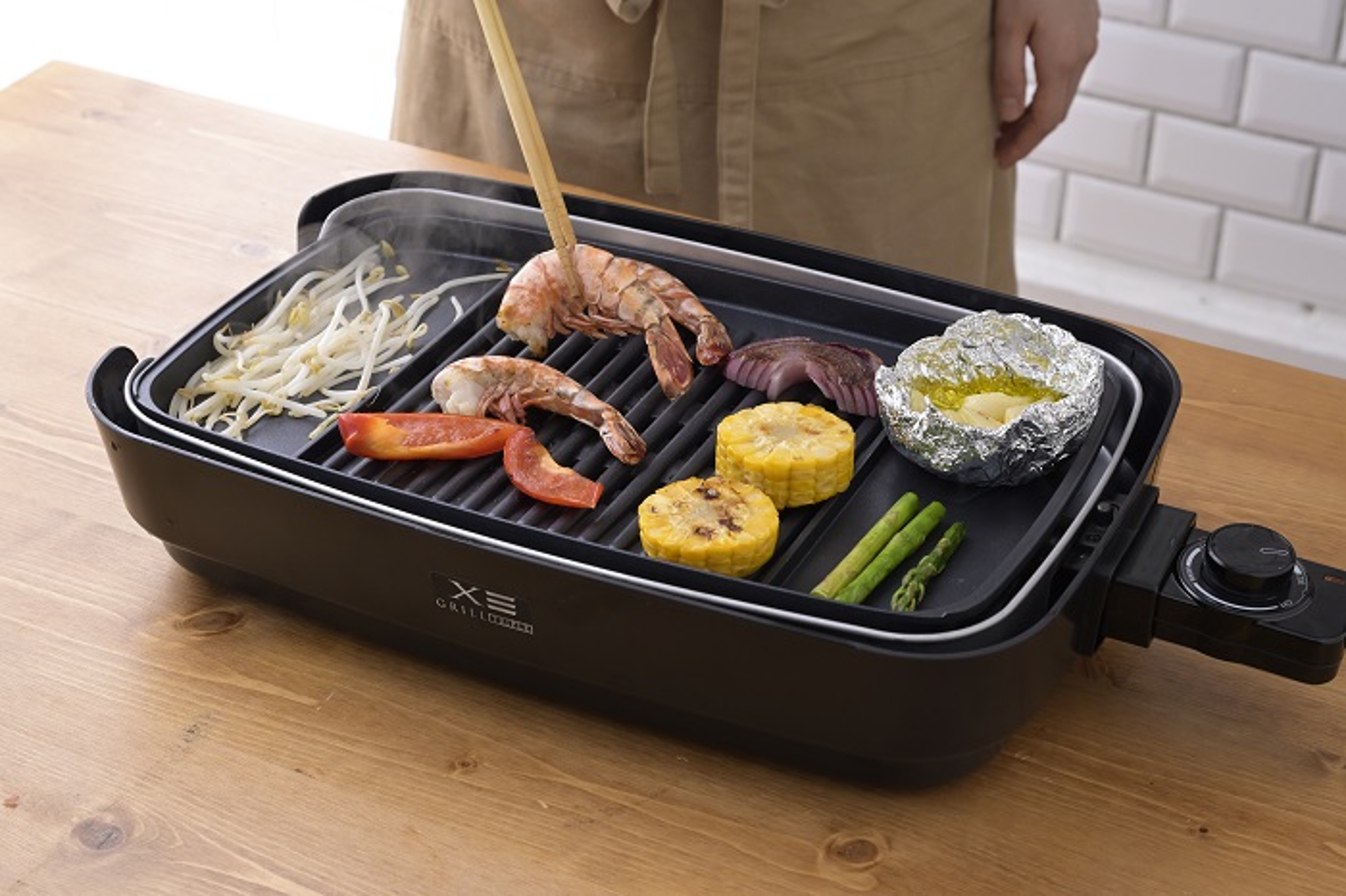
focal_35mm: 61
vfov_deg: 22.2
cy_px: 448
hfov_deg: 32.9
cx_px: 673
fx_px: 2280
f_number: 10
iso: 1000
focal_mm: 61
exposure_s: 1/125
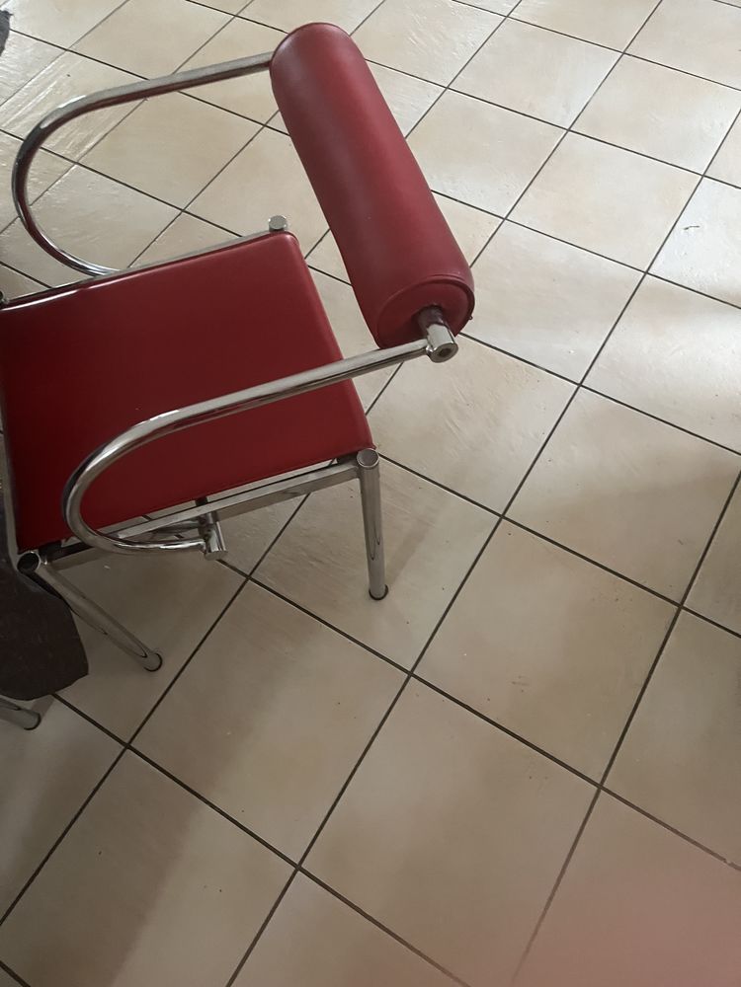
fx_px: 742
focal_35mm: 26
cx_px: 370
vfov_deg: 67.3
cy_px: 494
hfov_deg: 53.1
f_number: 1.6
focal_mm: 5.1
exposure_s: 1/40
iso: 640
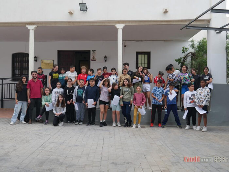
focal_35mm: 32
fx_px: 212
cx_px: 114
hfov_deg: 56.8
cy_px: 86
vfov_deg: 44.2
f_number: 4.5
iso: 200
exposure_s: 1/160
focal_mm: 16
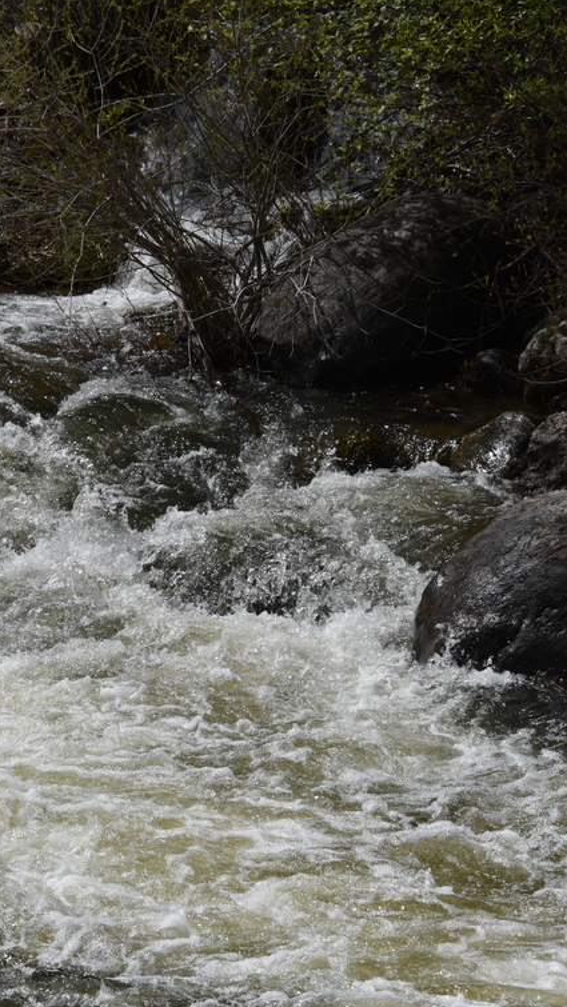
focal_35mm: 222
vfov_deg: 9.7
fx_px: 5930
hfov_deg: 5.5
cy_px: 556
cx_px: 143
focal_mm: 125
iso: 100
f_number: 11
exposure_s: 1/500
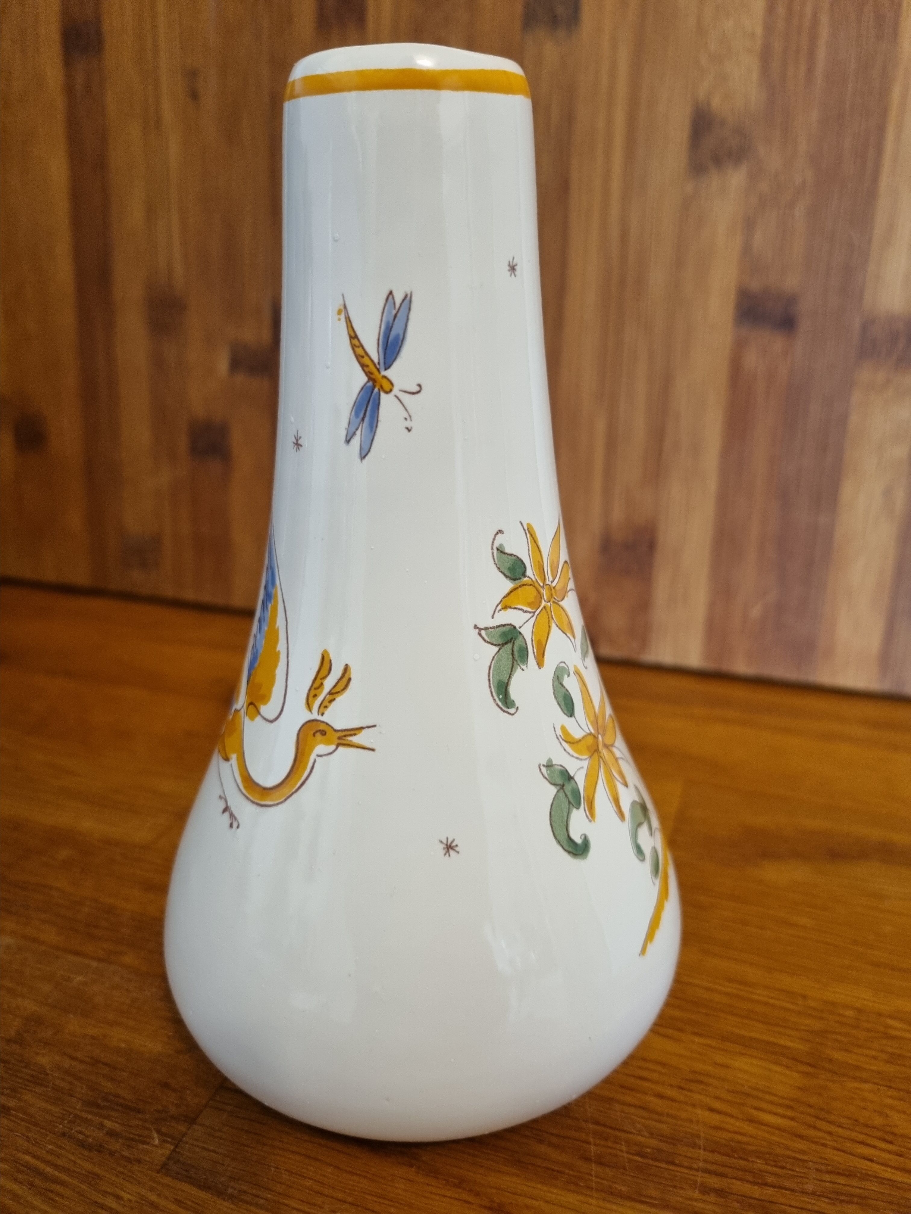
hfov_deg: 53.1
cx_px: 456
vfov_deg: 67.3
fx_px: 912
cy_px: 607
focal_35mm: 26
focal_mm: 5.4
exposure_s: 1/50
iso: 400
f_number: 1.8
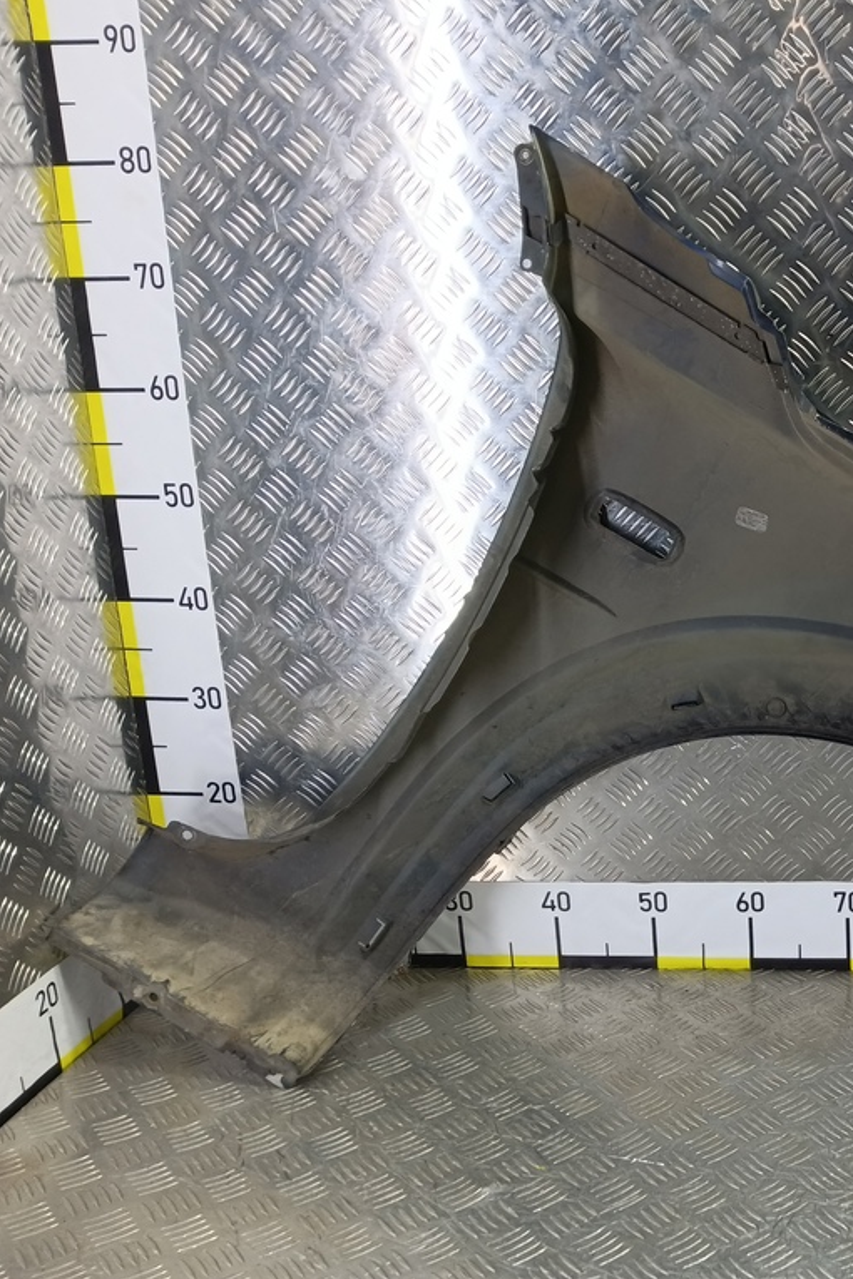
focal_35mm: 32
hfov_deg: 36.9
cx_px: 853
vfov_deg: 58.7
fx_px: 1137
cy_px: 639
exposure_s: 1/50
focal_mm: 4.11
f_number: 1.6
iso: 159
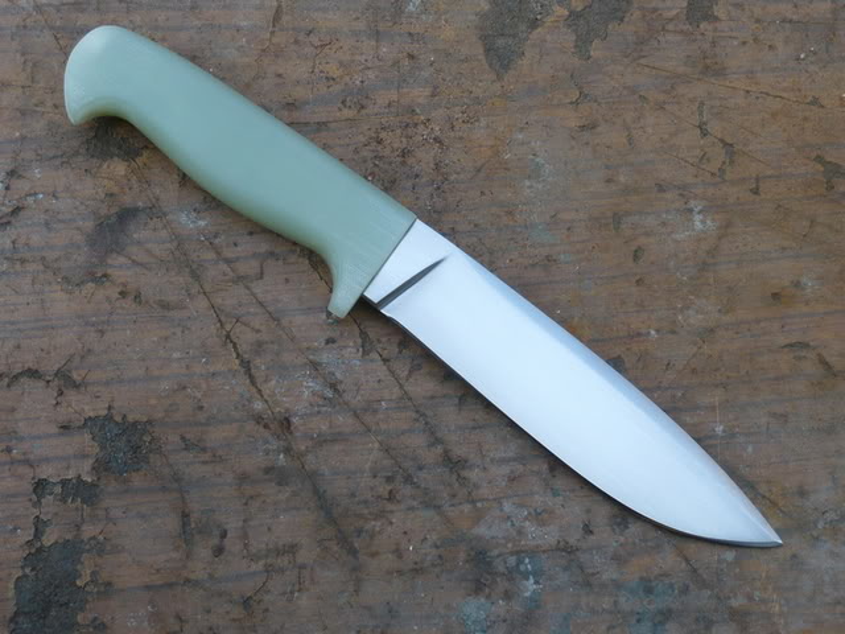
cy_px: 317
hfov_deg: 25.7
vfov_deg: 19.4
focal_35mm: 76
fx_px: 1855
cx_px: 422
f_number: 4.3
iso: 100
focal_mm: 10.3
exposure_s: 1/200
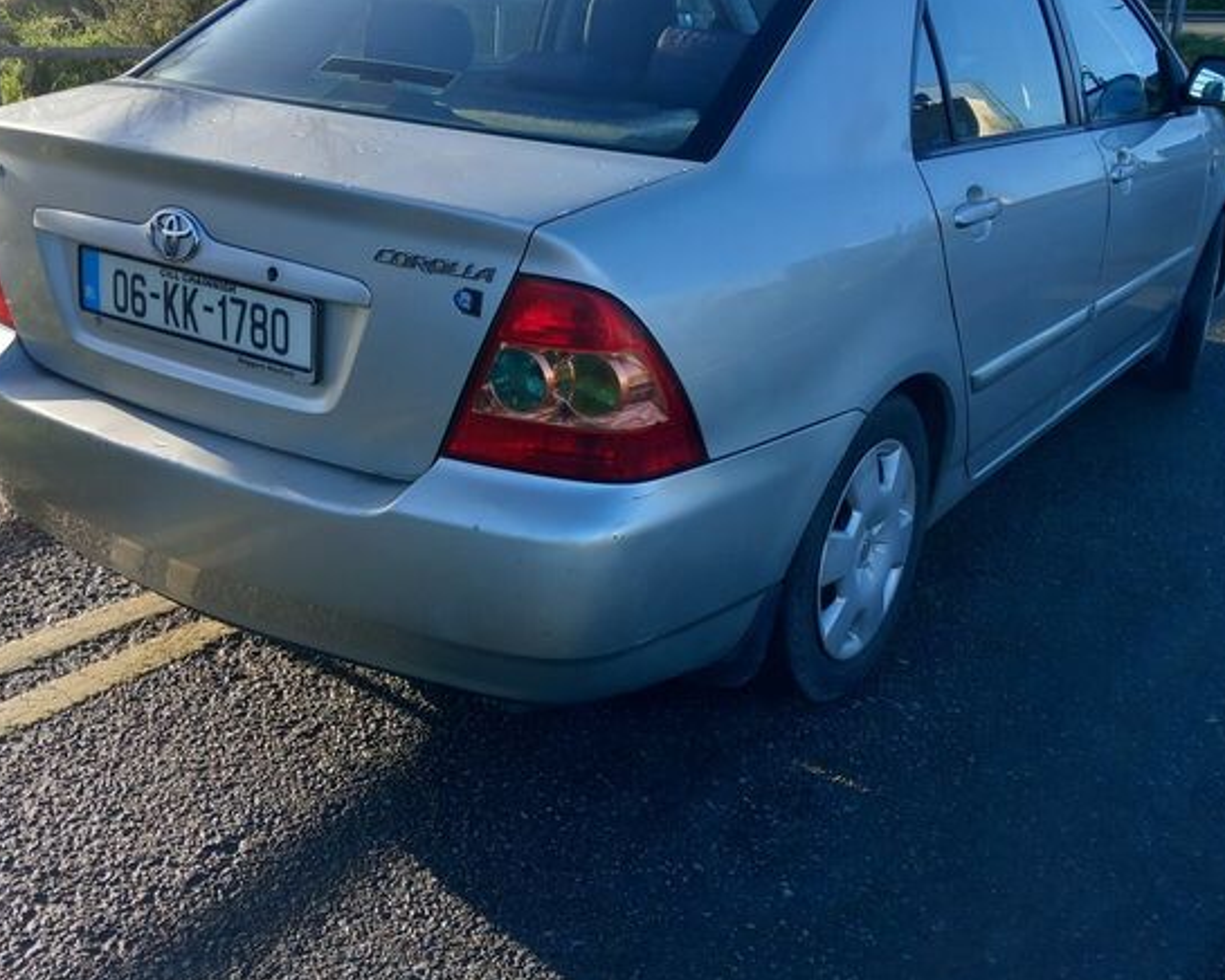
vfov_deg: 50.0
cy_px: 499
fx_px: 1051
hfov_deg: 60.4
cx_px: 602
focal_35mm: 29
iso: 20
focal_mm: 4
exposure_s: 1/121
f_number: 1.8
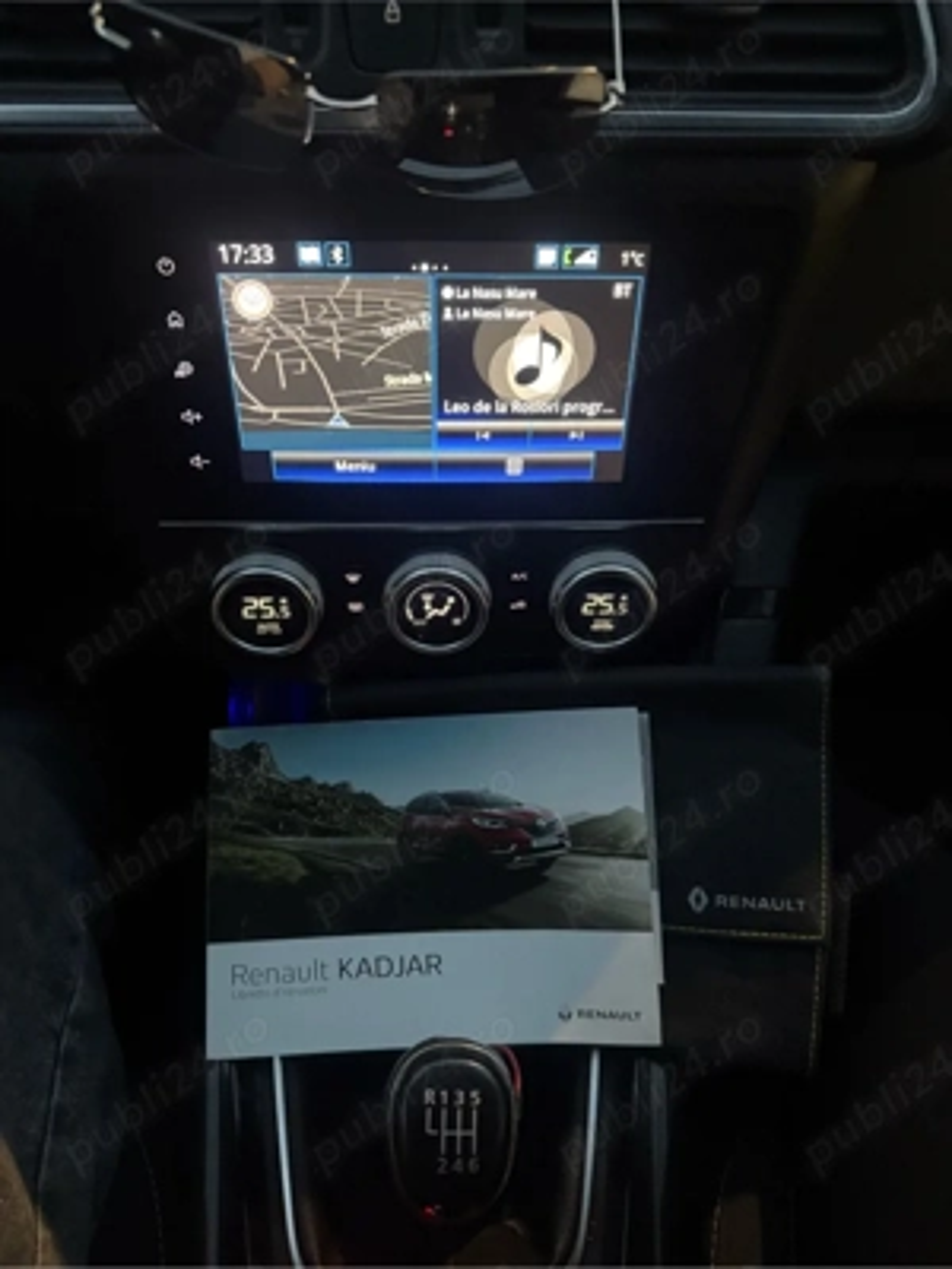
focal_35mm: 24
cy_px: 634
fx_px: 880
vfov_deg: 71.6
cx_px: 476
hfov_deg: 56.8
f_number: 1.78
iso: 1000
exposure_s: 1/29
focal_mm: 6.76
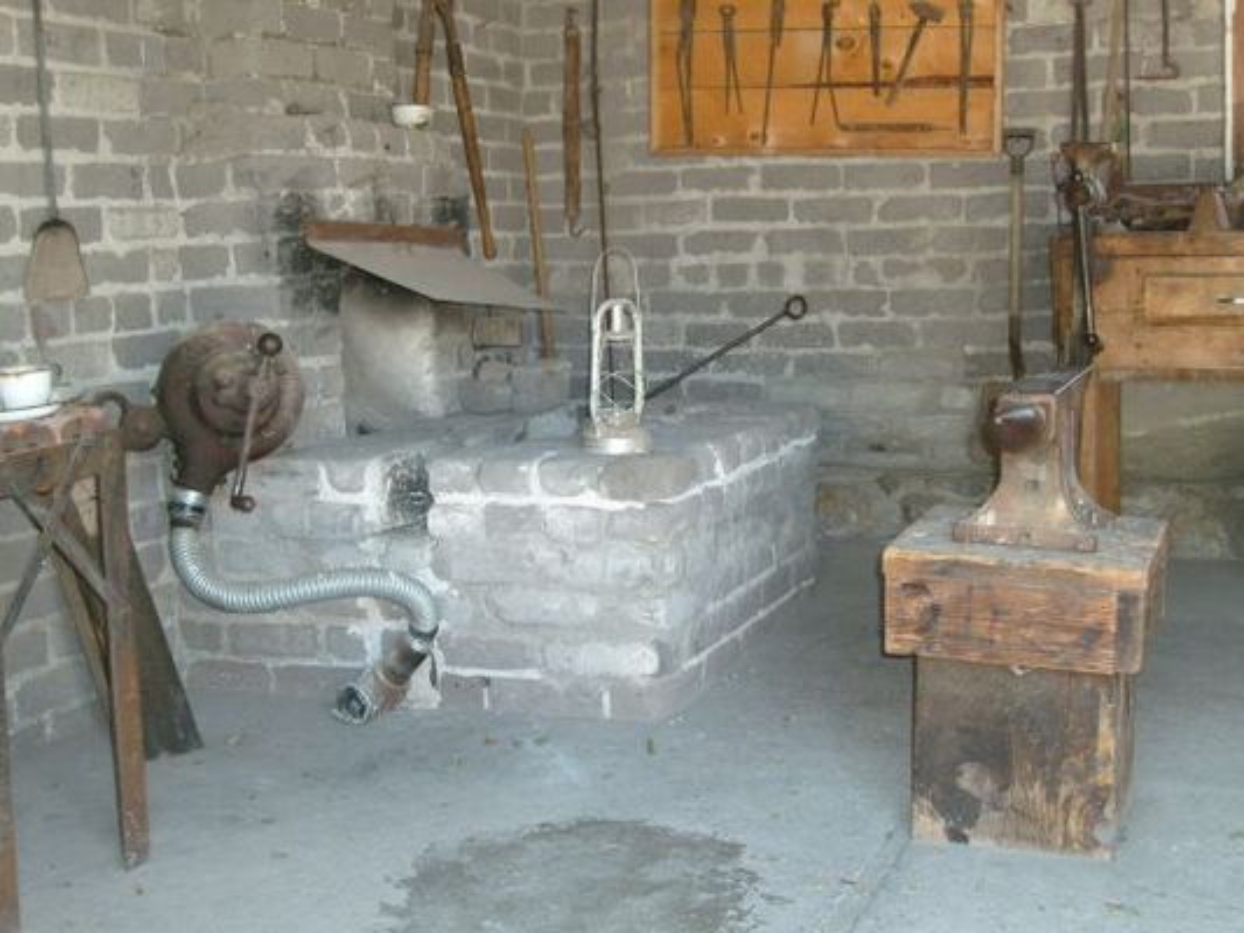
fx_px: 1546
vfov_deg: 33.6
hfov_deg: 43.8
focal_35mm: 43
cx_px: 622
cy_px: 466
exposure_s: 1/45
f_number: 3
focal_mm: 7.2
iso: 160
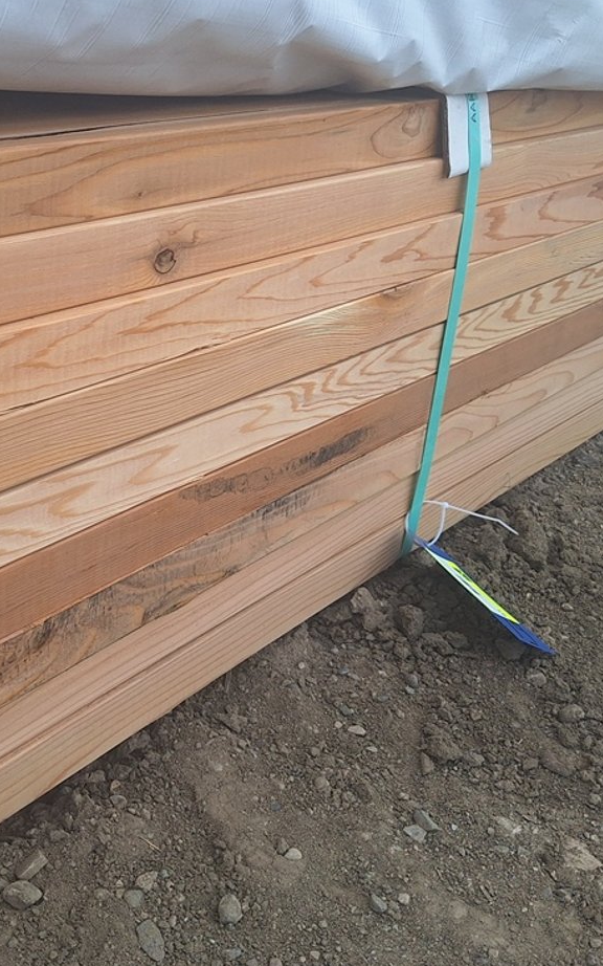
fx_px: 1052
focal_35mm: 40
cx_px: 84
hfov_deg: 30.8
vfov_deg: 49.0
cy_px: 384
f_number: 1.8
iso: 40
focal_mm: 5.54
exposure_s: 1/988
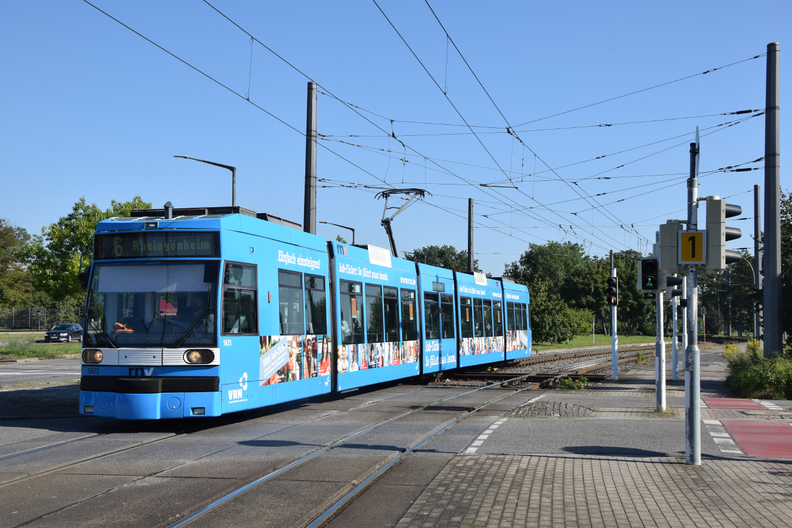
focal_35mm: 42
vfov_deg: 31.9
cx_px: 396
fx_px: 924
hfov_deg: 46.4
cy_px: 264
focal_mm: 28
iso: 200
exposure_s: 1/500
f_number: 9
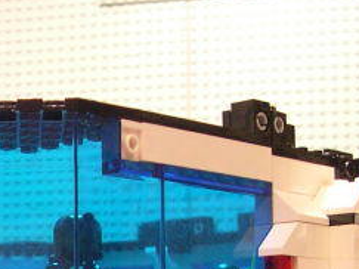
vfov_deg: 11.4
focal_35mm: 125
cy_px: 390
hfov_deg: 15.4
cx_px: -27
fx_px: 1296
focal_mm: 8
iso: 400
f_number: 2.8
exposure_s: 1/12.6
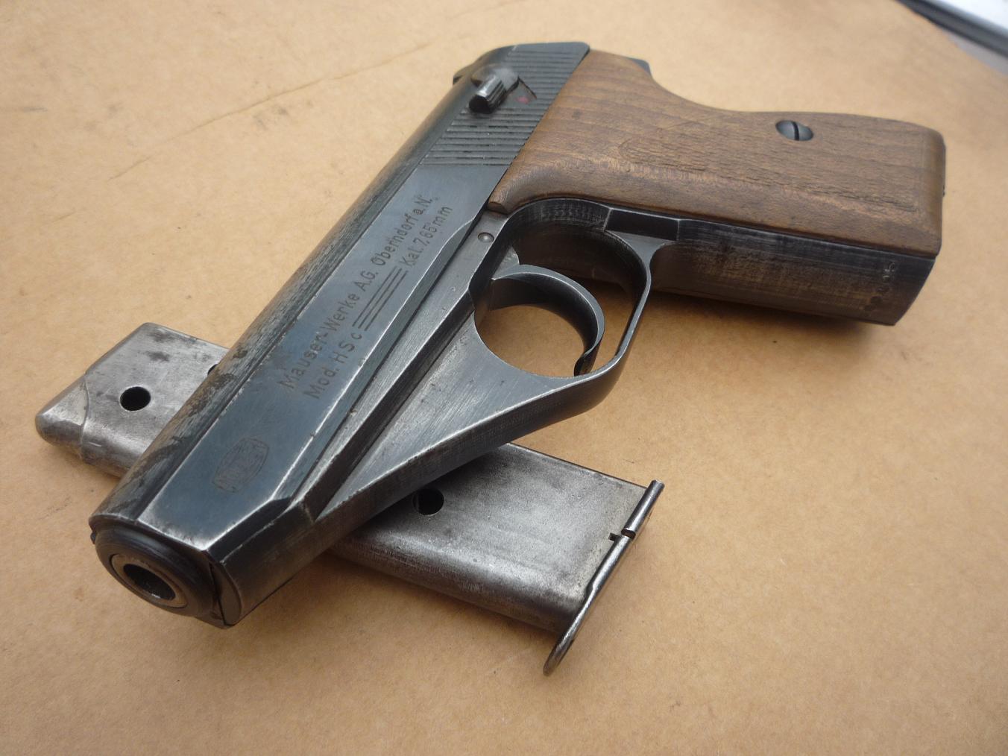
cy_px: 378
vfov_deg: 46.8
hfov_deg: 60.0
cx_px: 504
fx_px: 874
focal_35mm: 30
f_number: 4
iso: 100
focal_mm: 5.2
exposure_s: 1/100
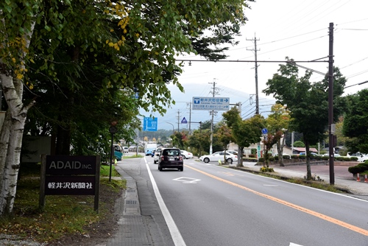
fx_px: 511
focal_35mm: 50
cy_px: 123
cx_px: 184
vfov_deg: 27.0
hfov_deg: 39.6
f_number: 8
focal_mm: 50
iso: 200
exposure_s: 1/40
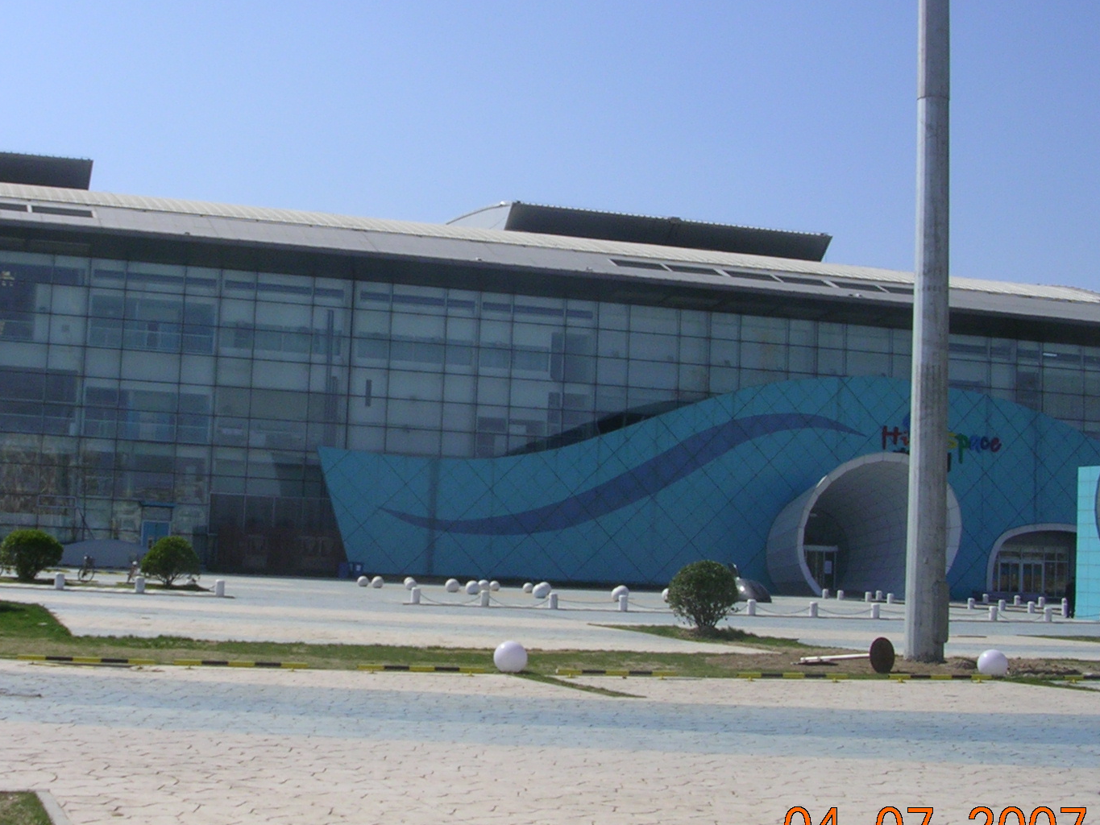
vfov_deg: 25.6
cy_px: 338
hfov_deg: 33.5
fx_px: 1811
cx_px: 376
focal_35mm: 57
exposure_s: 1/502
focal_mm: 5.8
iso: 50
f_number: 5.6
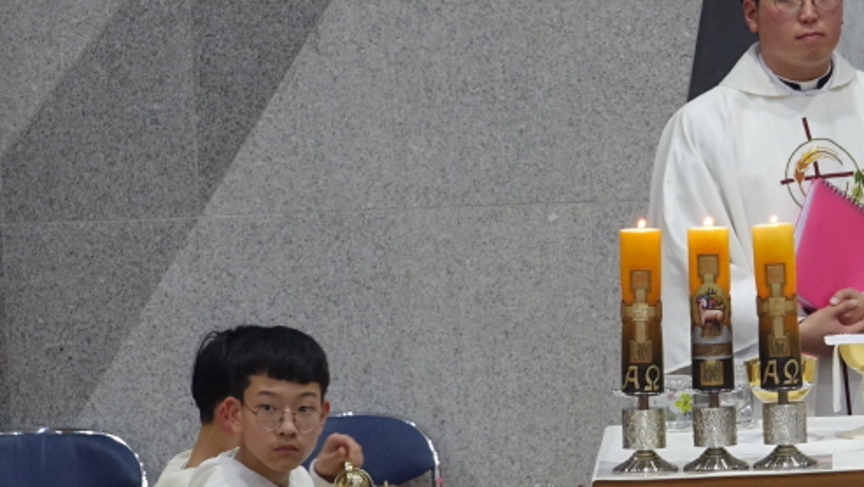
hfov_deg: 4.0
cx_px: 820
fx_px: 12310
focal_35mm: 537
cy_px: 388
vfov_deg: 2.3
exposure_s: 1/40
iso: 800
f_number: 4
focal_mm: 90.45
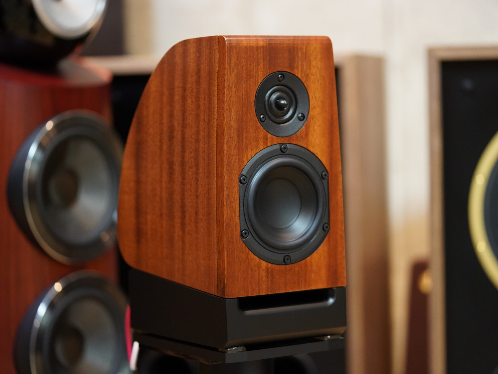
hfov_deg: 20.0
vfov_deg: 15.1
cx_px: 267
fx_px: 1410
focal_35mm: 98
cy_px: 188
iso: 5000
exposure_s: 1/100
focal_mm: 90
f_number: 2.8
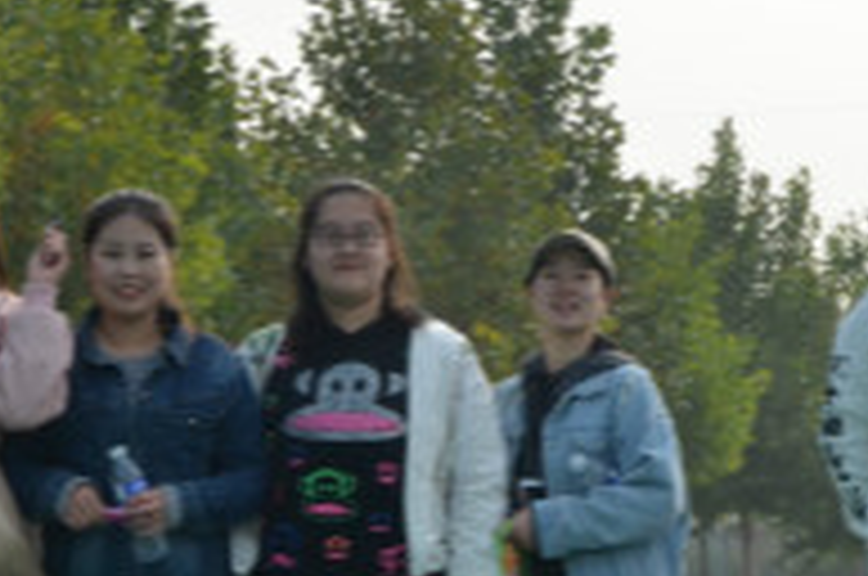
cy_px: 385
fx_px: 3827
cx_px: 297
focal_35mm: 159
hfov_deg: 12.9
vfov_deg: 8.6
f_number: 11
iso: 500
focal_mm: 32
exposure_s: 1/500
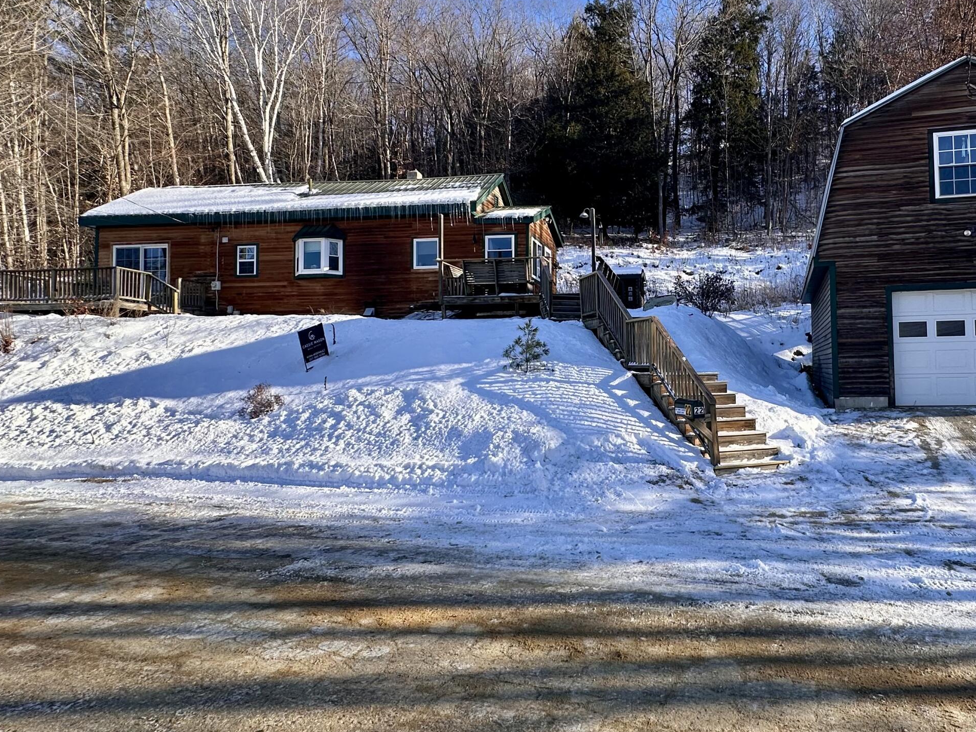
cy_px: 347
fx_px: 620
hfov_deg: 73.9
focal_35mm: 22
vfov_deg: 61.1
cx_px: 656
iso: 40
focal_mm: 2.22
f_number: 2.2
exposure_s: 1/790
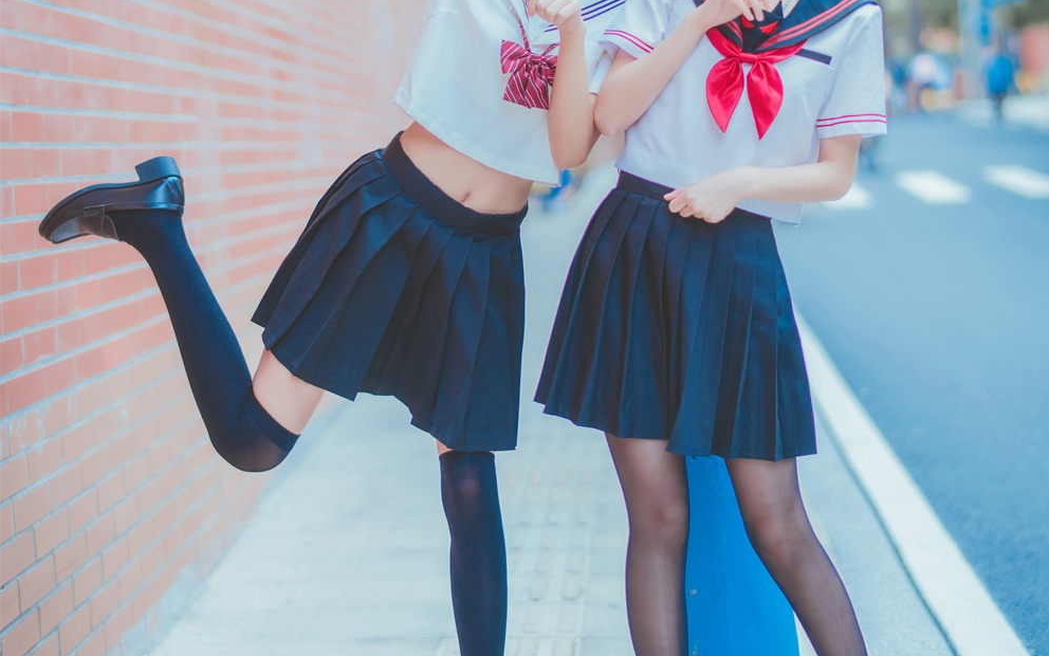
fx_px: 2201
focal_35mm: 77
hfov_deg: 26.8
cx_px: 528
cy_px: 121
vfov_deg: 16.8
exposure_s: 1/320
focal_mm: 50
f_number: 1.4
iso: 125
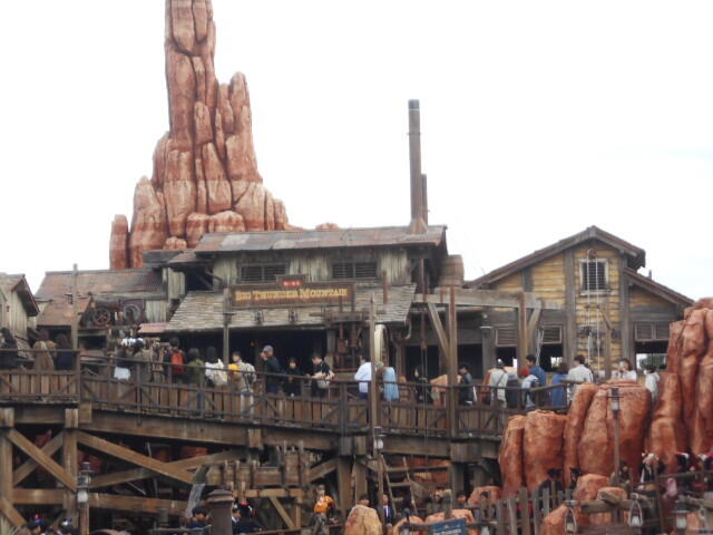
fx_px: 2678
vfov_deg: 11.4
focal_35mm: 130
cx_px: 356
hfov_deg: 15.2
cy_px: 268
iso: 160
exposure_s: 1/250
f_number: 6.5
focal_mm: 23
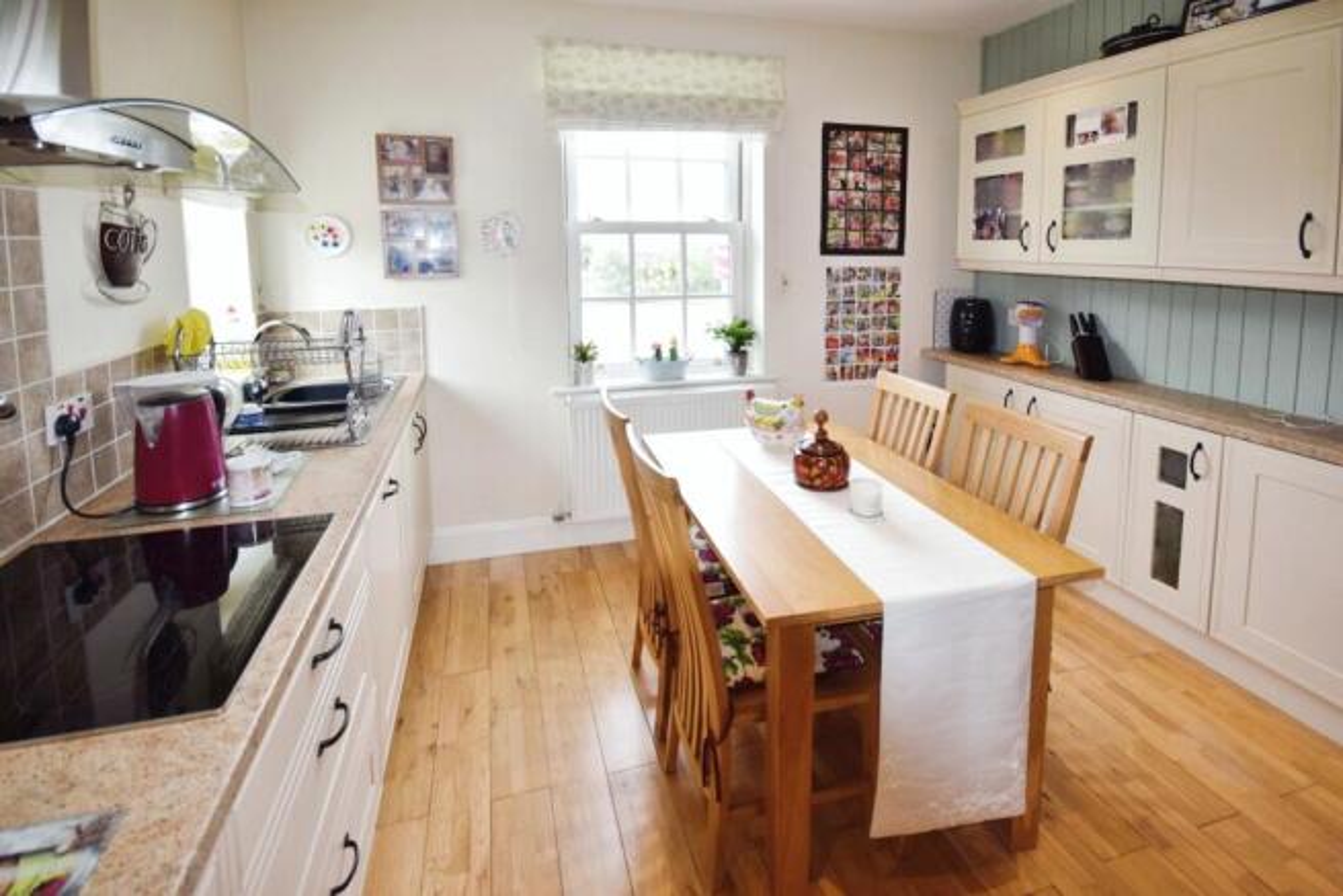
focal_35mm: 15
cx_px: 672
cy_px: 448
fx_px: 560
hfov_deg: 100.4
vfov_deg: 77.4
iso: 640
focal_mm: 10
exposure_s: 1/125
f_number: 5.6
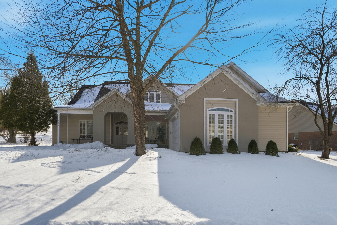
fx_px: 168
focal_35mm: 18
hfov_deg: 90.0
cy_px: 112
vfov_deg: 67.4
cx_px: 168
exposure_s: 1/4000
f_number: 5
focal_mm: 12
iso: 100
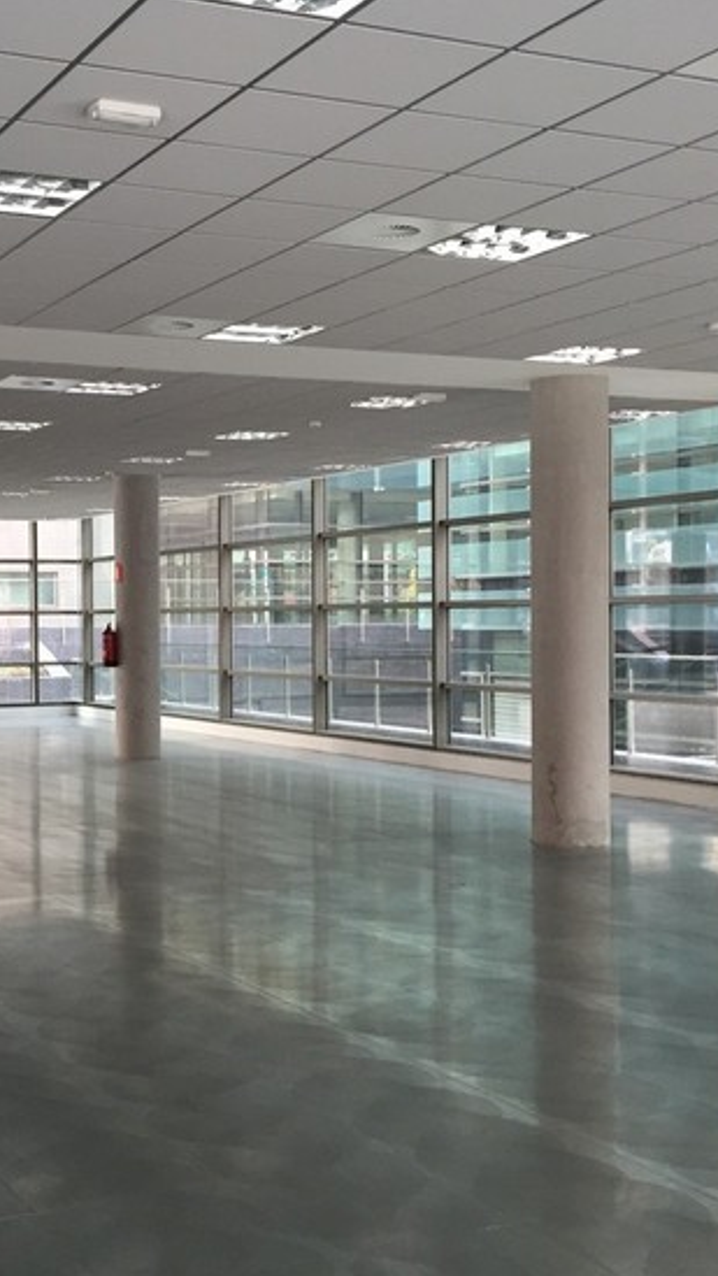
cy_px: 641
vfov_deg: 44.6
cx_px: 149
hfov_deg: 25.6
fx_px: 1556
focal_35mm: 46
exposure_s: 1/30
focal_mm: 4.15
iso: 80
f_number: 2.2
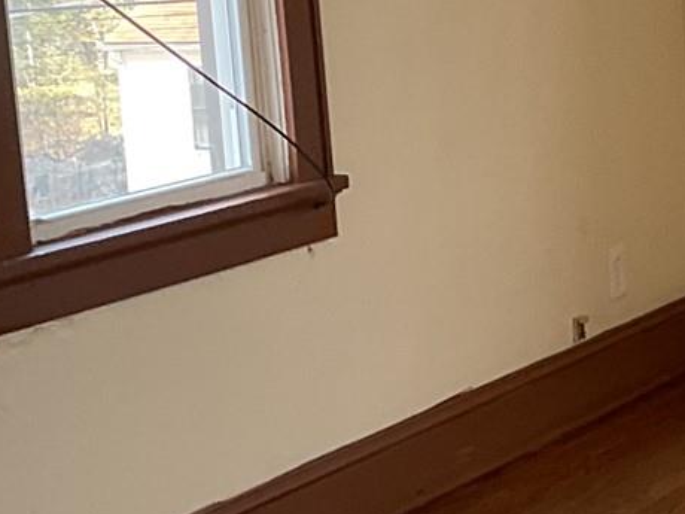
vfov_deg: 11.5
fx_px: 2553
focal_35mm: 129
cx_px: 694
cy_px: 285
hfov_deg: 15.0
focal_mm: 3
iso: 32
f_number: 1.8
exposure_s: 1/60
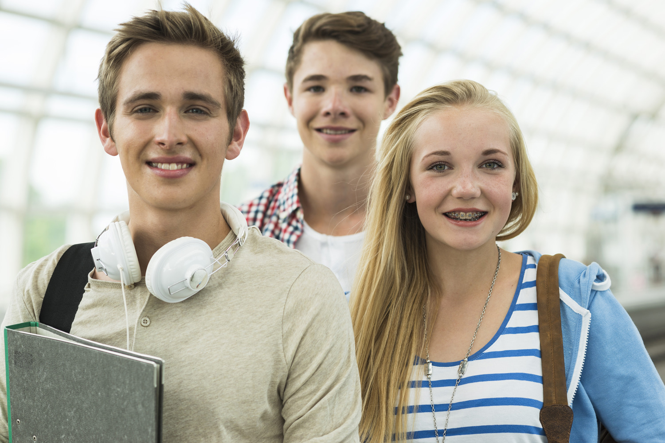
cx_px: 332
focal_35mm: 85
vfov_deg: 16.1
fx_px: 1570
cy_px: 222
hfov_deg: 23.9
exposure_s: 1/250
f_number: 4
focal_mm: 85
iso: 200
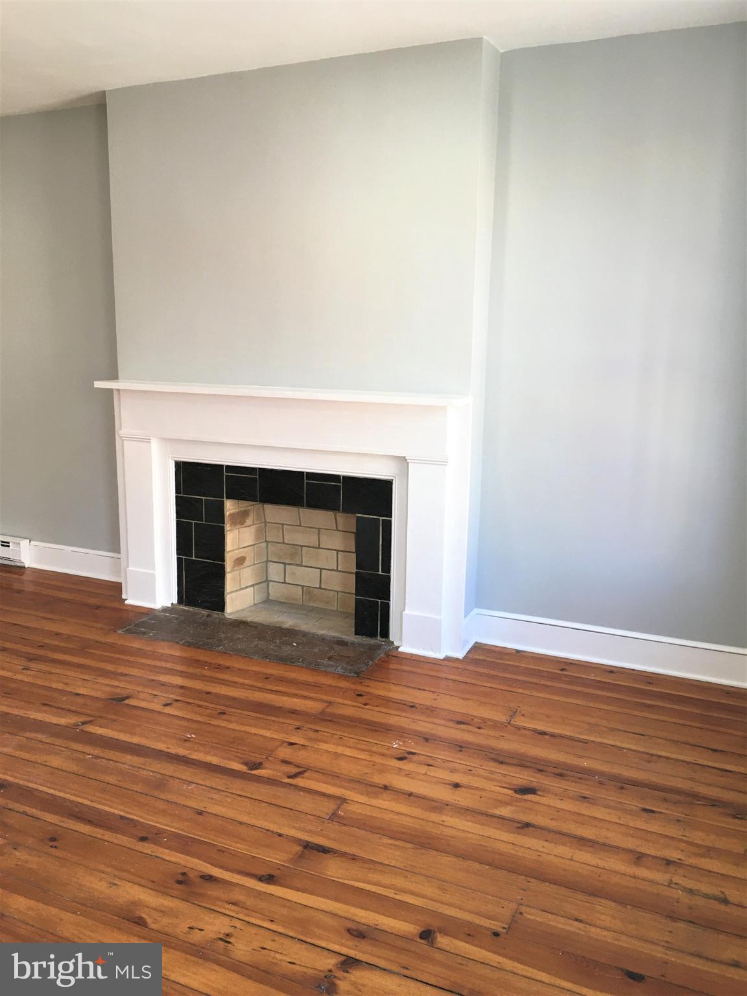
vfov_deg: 61.7
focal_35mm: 29
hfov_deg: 48.2
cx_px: 374
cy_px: 498
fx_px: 834
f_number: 2.2
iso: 40
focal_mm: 4.15
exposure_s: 1/30
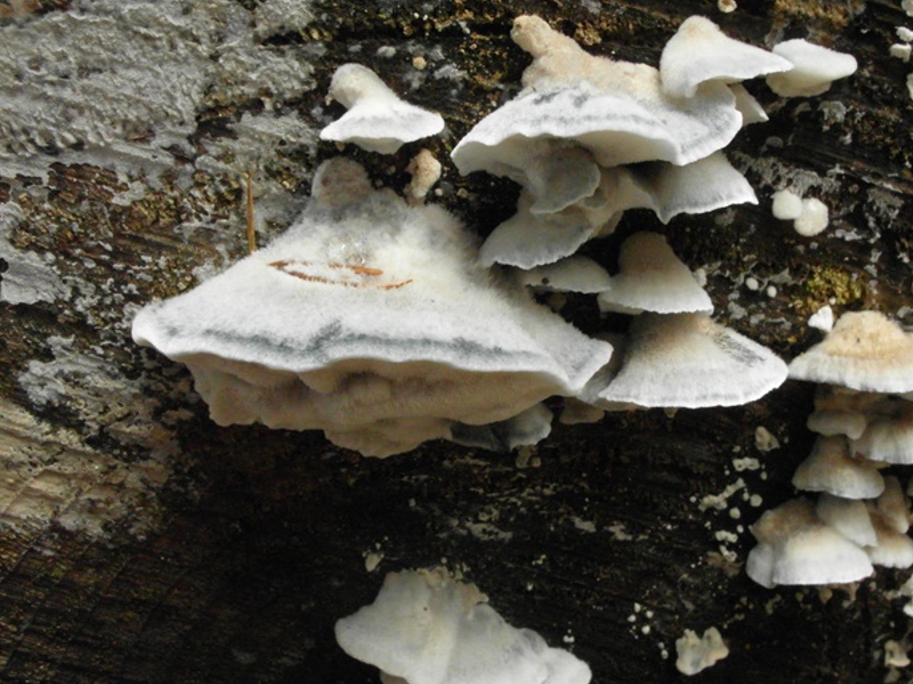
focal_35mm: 35
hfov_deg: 52.5
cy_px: 350
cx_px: 508
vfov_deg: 40.7
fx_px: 923
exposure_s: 1/125
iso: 800
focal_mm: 6.5
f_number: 7
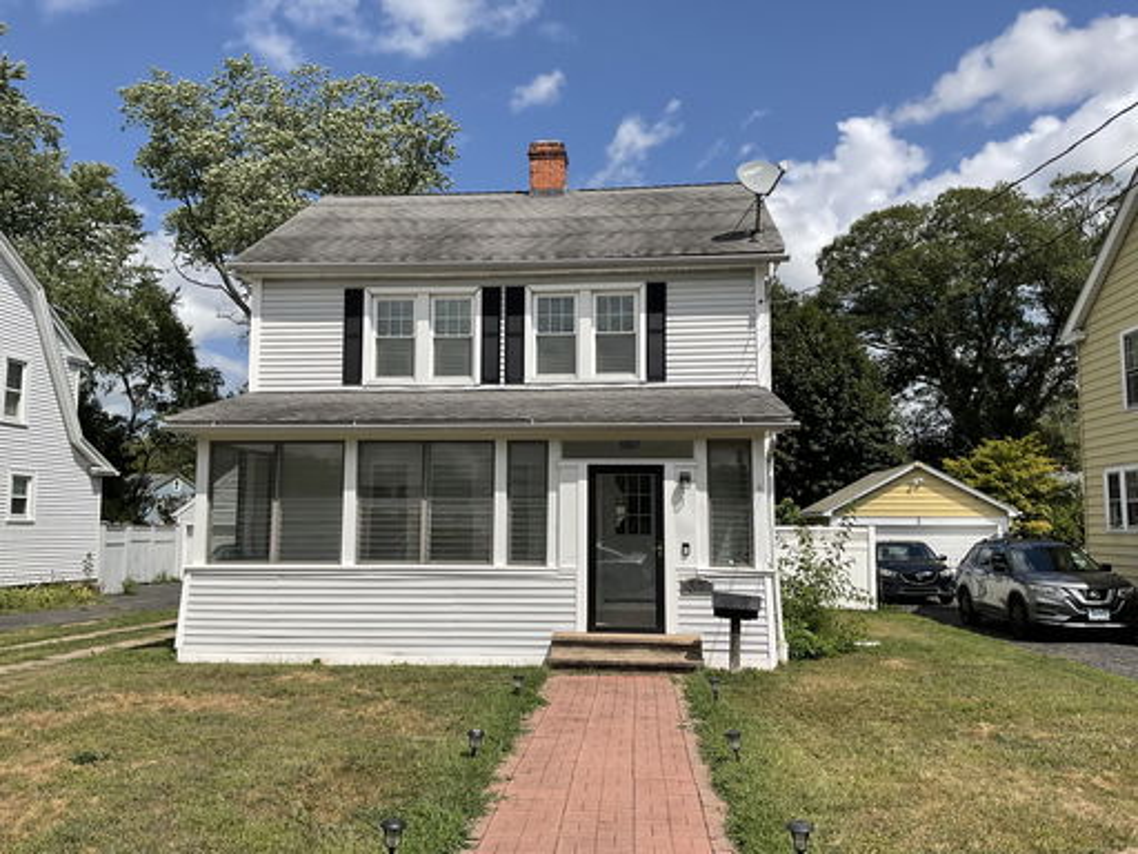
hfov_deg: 61.7
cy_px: 427
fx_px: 953
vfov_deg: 48.2
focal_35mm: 29
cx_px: 569
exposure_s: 1/3125
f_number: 1.8
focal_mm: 3
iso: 16
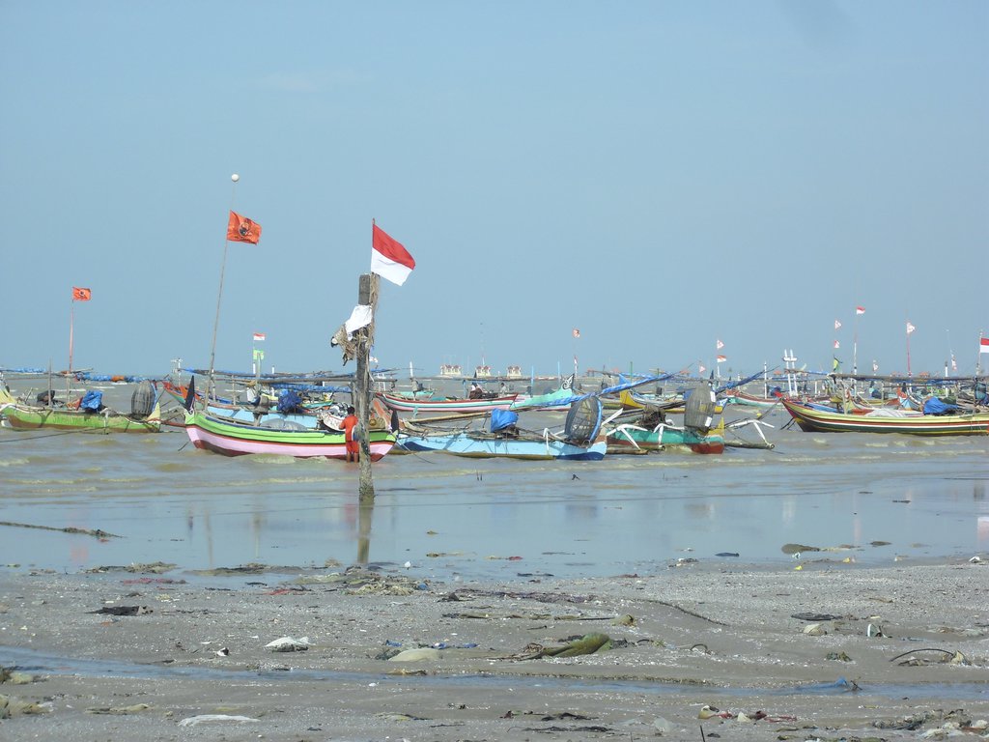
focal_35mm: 113
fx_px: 3228
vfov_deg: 13.1
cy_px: 371
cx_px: 494
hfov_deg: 17.4
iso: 100
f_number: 5.2
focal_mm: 18.6
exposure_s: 1/800
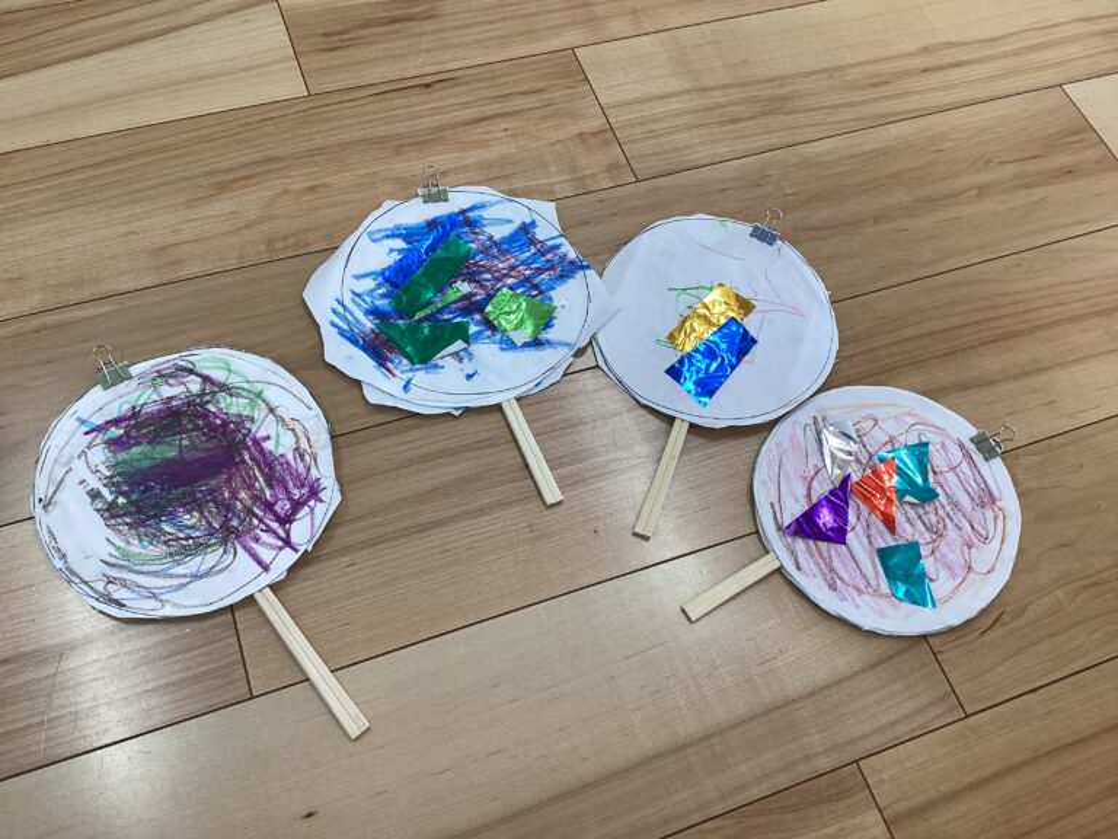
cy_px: 420
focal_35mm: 31
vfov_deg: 45.4
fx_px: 1001
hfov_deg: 58.4
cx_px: 559
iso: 40
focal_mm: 3.3
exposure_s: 1/120
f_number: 2.4
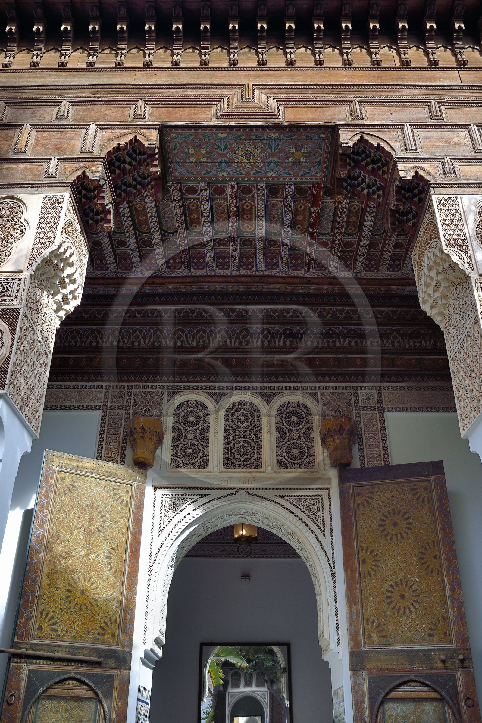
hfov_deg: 41.1
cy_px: 362
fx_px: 643
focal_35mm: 32
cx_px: 241
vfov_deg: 58.7
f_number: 11
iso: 400
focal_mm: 32
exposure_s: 1/125
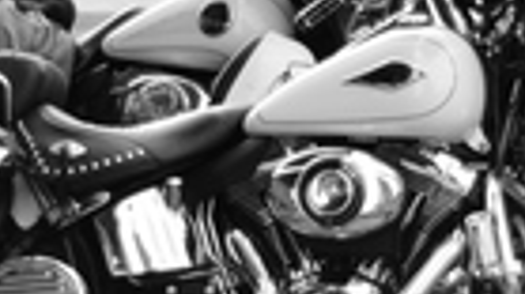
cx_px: 319
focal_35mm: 255
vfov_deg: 4.8
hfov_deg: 8.5
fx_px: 3548
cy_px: 72
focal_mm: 50
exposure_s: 1/8000
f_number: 1.8
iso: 720
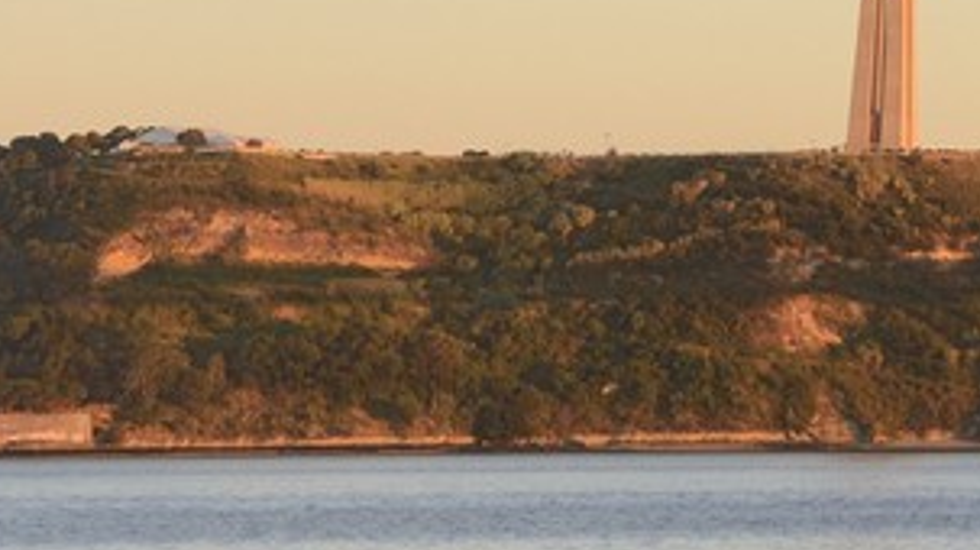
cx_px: 1533
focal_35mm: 188
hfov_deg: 11.0
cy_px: -1187
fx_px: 4882
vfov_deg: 5.9
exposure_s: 1/250
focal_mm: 34
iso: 400
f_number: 6.3
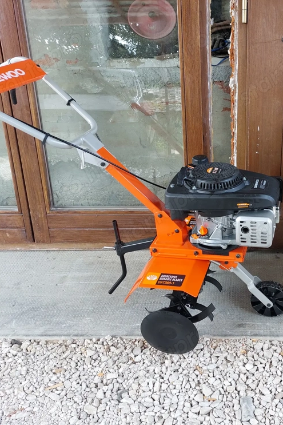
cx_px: 250
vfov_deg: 54.4
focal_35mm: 35
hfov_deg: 35.8
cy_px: 214
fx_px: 413
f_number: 1.8
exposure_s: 1/100
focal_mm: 5.23
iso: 32
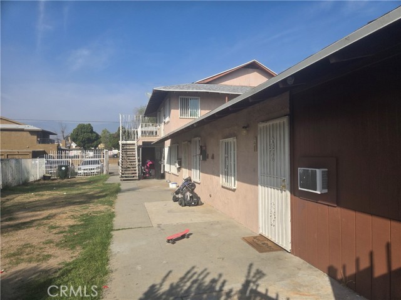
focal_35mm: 23
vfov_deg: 58.9
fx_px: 266
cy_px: 150
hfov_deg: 73.9
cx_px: 200
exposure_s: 1/1978
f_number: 1.8
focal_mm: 5.4
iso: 25
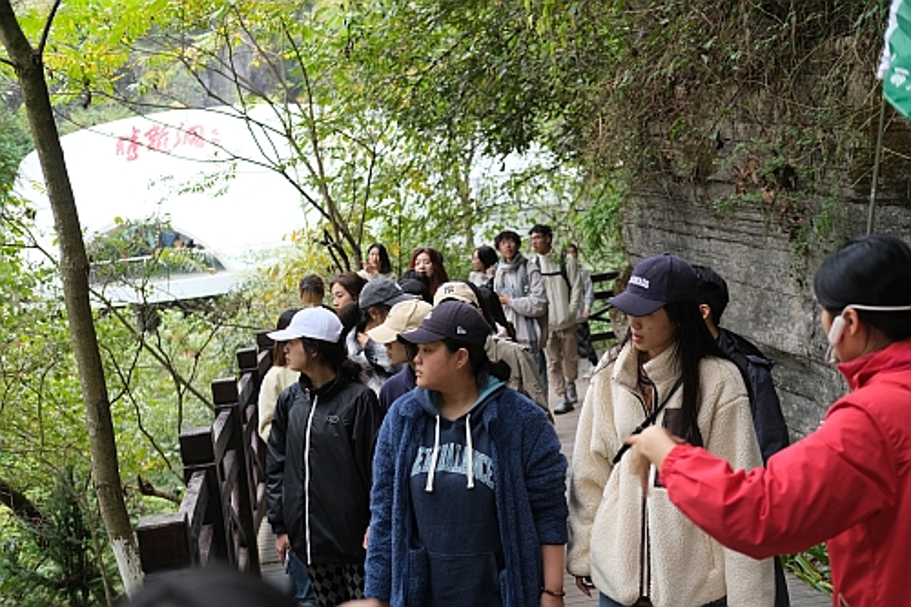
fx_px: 1341
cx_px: 456
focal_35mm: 53
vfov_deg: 25.5
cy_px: 304
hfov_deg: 37.5
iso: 320
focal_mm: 35
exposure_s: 1/85
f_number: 2.8
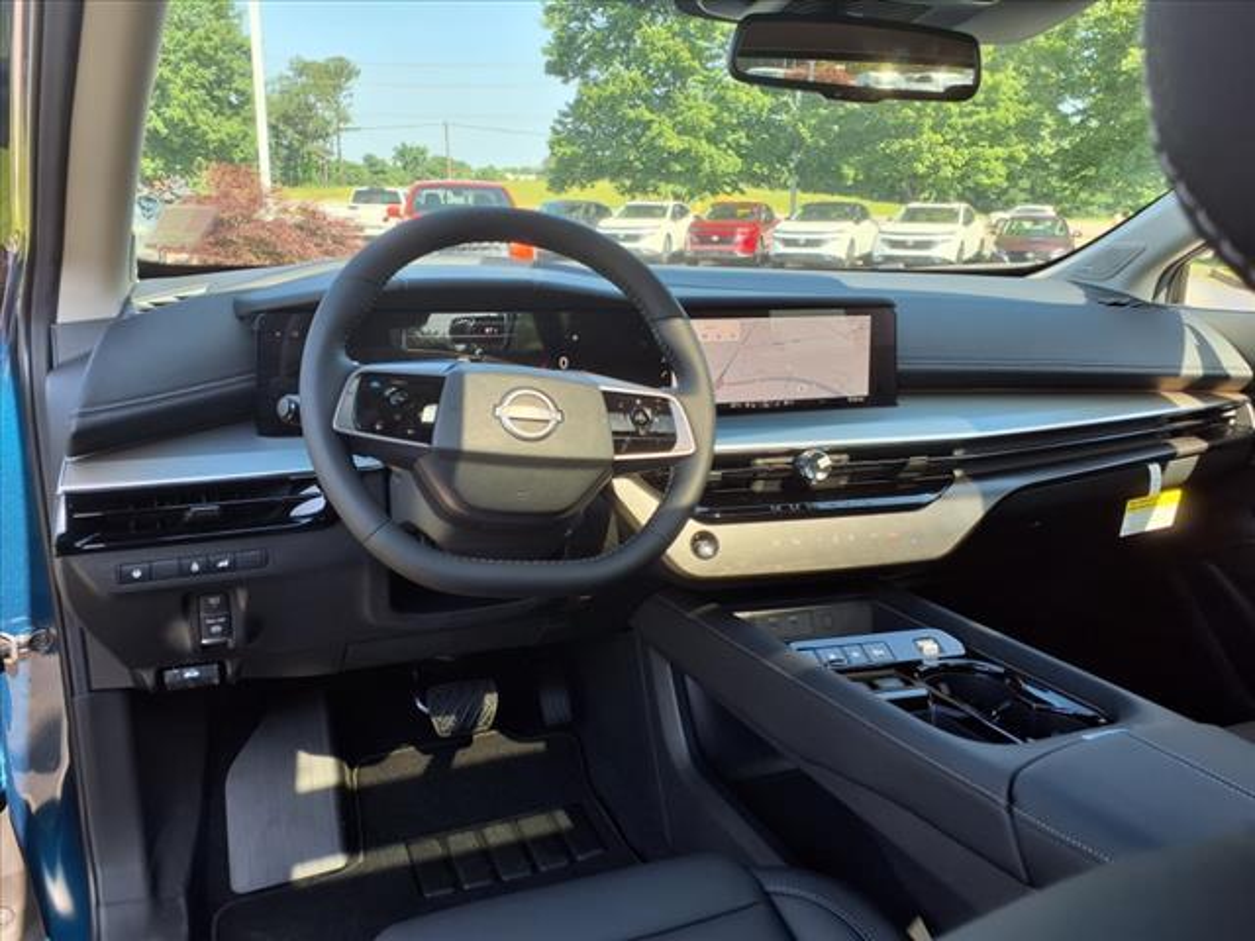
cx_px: 628
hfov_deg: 65.3
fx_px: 979
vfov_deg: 51.4
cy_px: 470
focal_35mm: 27
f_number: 1.9
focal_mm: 3.58
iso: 40
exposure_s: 1/213
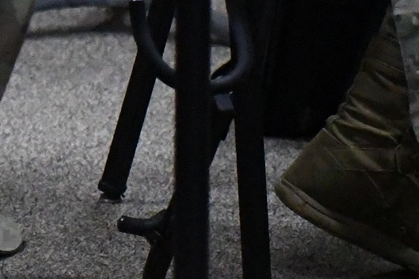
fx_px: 6379
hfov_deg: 3.7
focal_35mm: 548
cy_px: -361
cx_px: -336
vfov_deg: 2.5
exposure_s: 1/1000
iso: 12800
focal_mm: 70
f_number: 2.8
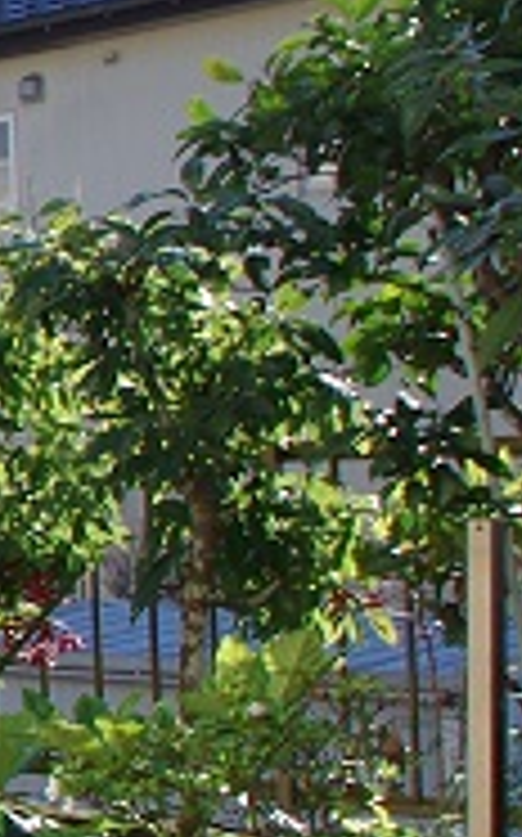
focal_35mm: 91
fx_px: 2075
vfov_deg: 22.8
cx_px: -1017
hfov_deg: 10.5
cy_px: 407
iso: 200
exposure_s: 1/250
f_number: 8
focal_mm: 11.88
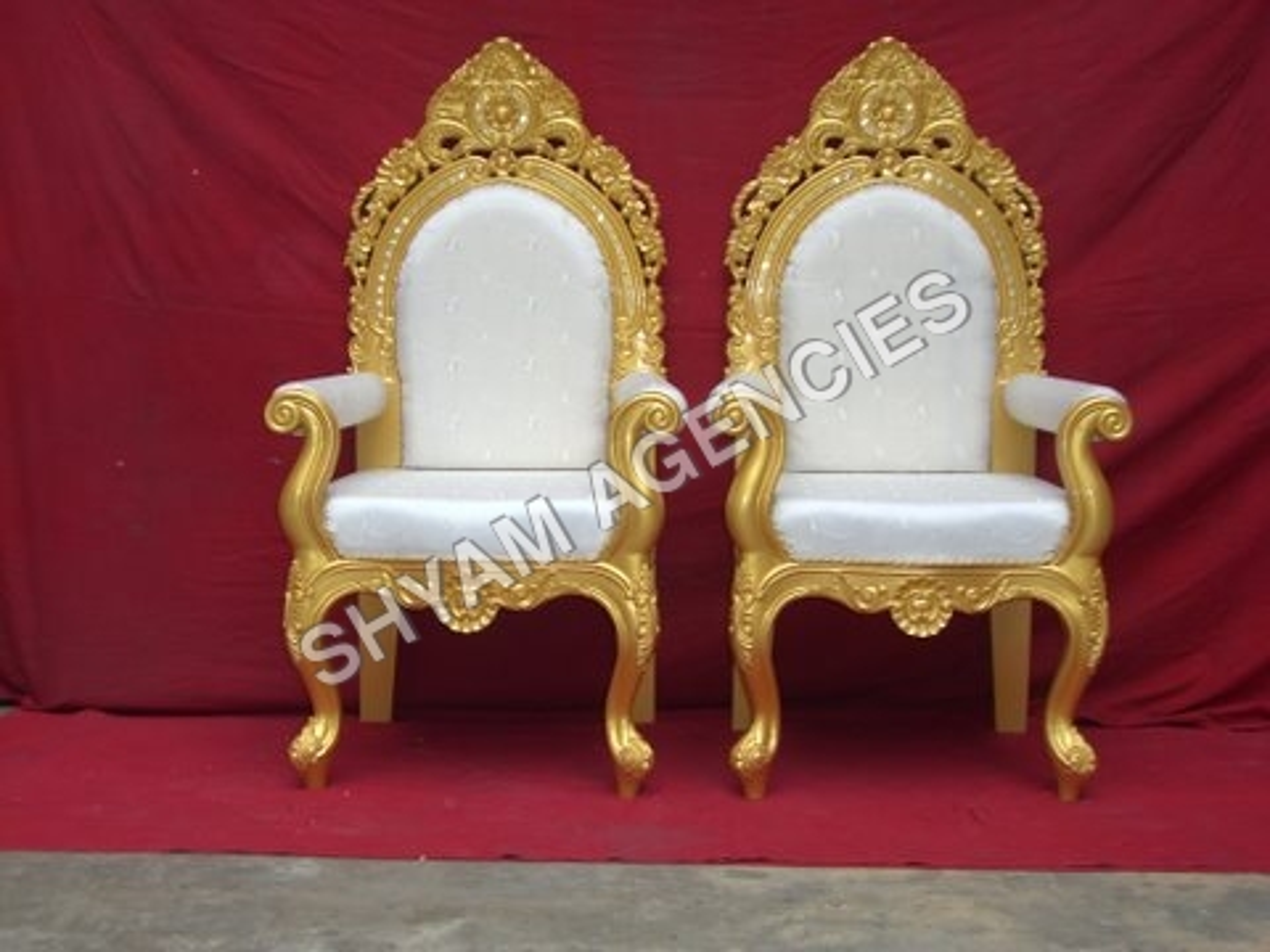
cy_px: 476
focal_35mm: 55
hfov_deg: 34.9
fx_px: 2018
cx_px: 635
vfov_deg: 26.6
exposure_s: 1/125
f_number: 3.3
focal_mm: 9
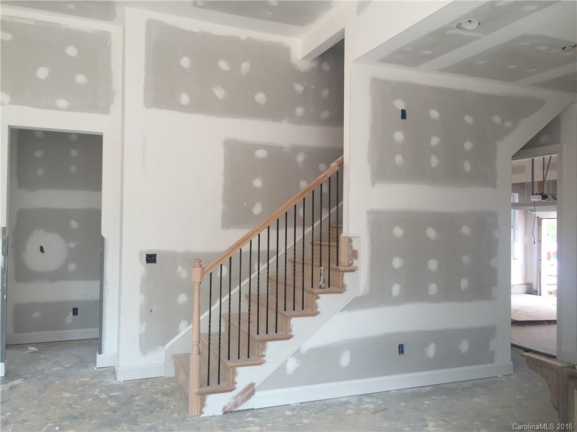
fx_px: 483
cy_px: 216
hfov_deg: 61.7
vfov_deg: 48.2
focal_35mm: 29
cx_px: 288
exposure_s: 1/120
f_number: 2.2
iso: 32
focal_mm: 4.15
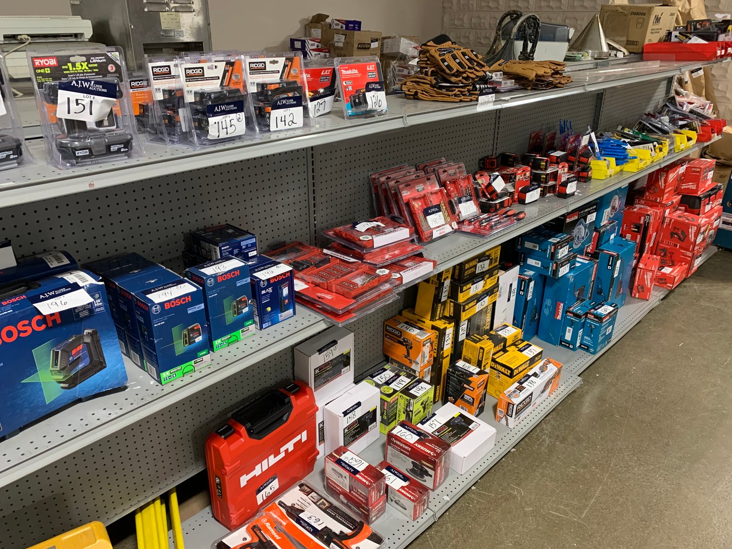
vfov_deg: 51.4
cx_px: 369
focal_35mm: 27
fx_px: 571
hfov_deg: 65.3
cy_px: 277
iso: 250
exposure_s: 1/60
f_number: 1.8
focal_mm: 4.25
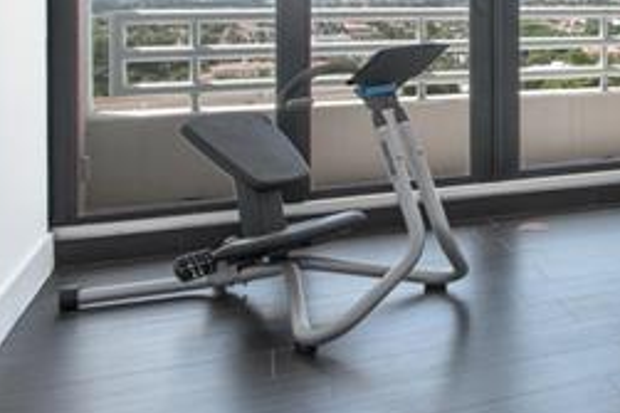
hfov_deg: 33.6
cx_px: 726
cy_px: -9
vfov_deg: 26.0
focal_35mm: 49
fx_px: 843
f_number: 8
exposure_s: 1/30
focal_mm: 12
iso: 200
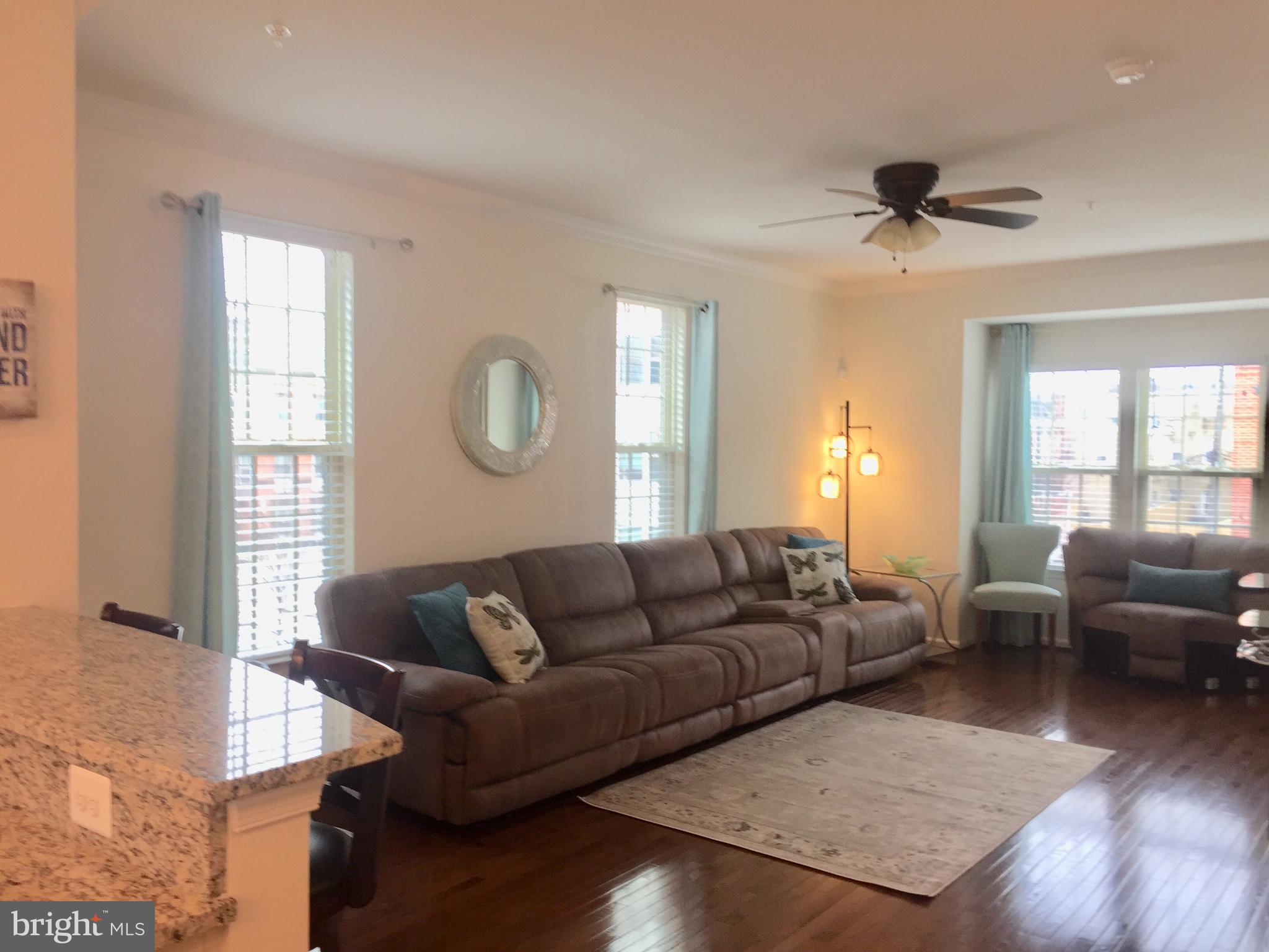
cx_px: 634
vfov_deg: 48.2
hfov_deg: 61.7
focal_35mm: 29
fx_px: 1063
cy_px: 476
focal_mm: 4.15
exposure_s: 1/40
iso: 32
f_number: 2.2
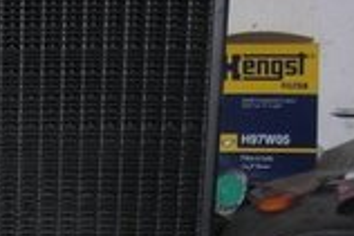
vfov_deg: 8.5
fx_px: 1493
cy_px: 499
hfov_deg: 12.8
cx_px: -175
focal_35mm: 152
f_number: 2.8
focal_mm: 6.3
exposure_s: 1/60
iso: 50
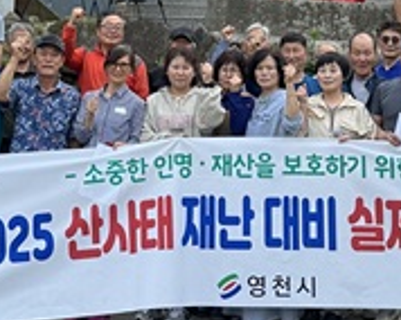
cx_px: 230
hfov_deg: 24.1
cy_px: -42
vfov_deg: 18.6
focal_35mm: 79
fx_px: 937
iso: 80
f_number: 1.78
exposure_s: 1/1639
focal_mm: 6.86
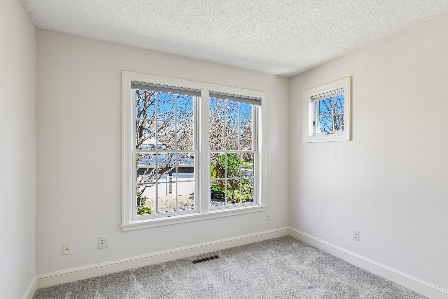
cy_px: 154
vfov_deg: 64.5
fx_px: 236
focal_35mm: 19
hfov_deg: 86.9
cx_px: 231
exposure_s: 1/40
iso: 640
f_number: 8
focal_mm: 18
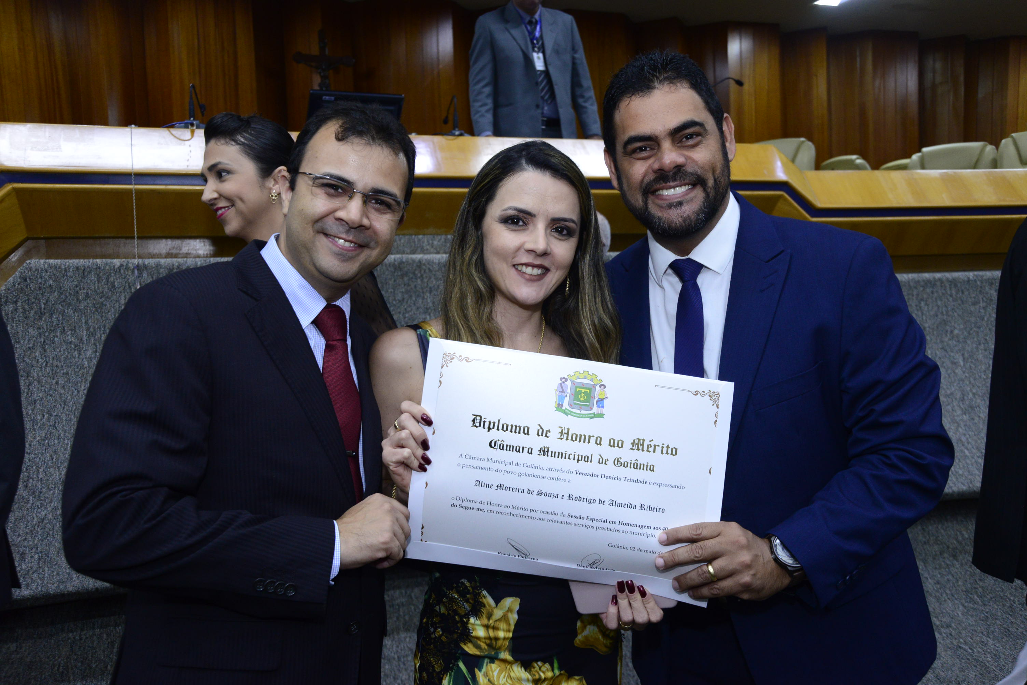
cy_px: 342
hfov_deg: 54.4
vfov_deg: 37.9
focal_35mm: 35
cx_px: 514
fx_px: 999
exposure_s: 1/60
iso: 2500
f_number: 8
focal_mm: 35
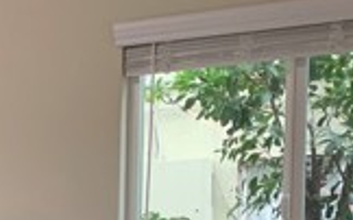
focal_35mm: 109
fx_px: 1048
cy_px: 399
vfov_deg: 11.2
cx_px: -109
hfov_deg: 17.9
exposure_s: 1/60
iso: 100
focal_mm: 4.25
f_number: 1.8
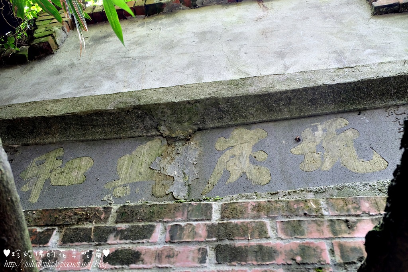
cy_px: 136
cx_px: 204
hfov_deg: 50.7
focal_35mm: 38
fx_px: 431
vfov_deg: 35.1
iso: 800
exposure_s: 1/75
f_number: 8
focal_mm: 25.6
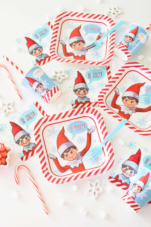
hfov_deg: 25.8
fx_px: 330
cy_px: 114
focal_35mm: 52
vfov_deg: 37.9
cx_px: 76
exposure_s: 1/40
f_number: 4.5
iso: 200
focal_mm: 35
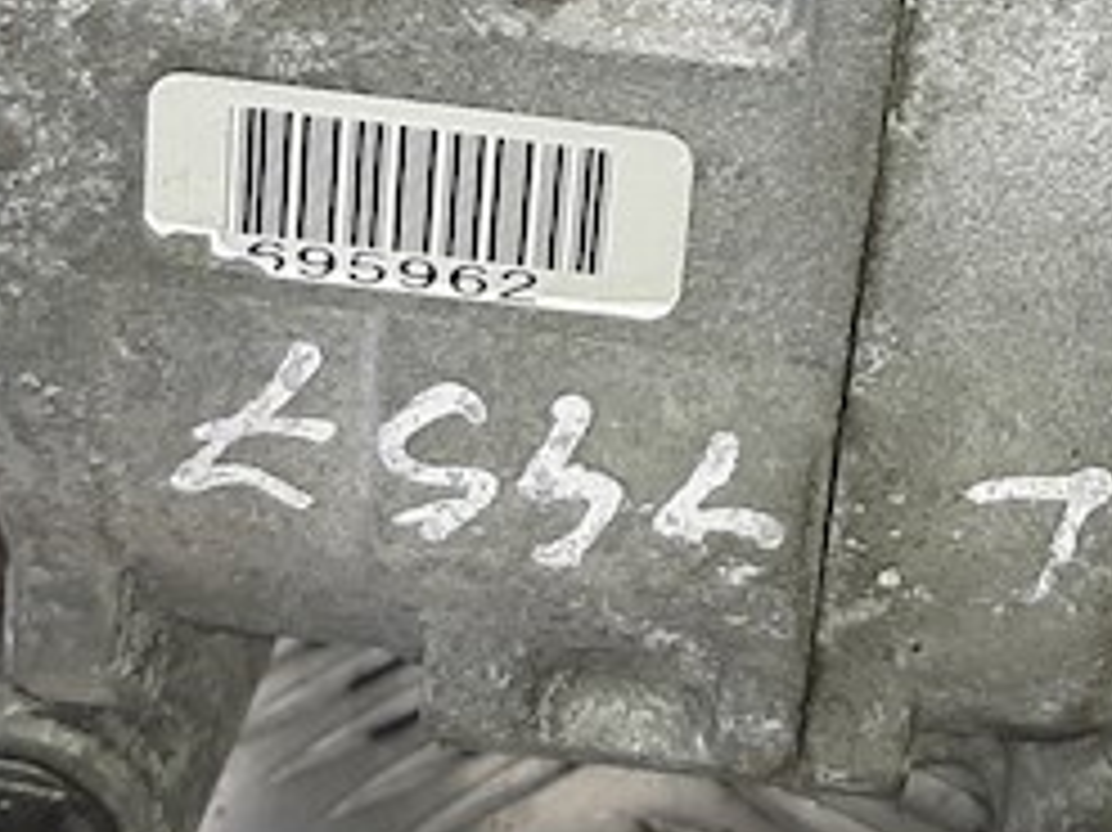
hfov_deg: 17.6
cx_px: 1243
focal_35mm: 108
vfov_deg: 13.5
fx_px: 3468
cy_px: 31
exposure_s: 1/202
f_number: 1.7
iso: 40
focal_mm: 3.93
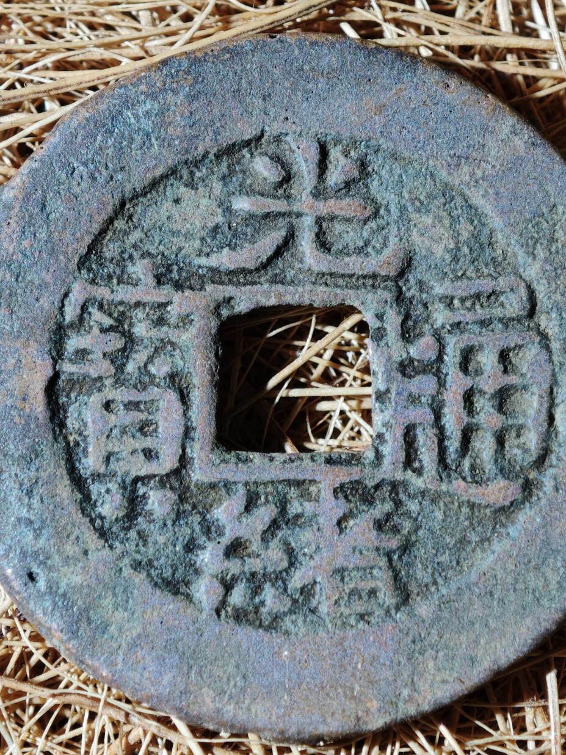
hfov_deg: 11.1
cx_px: 324
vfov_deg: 14.7
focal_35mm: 134
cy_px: 375
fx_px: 2921
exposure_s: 1/103
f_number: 2
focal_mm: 9
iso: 250
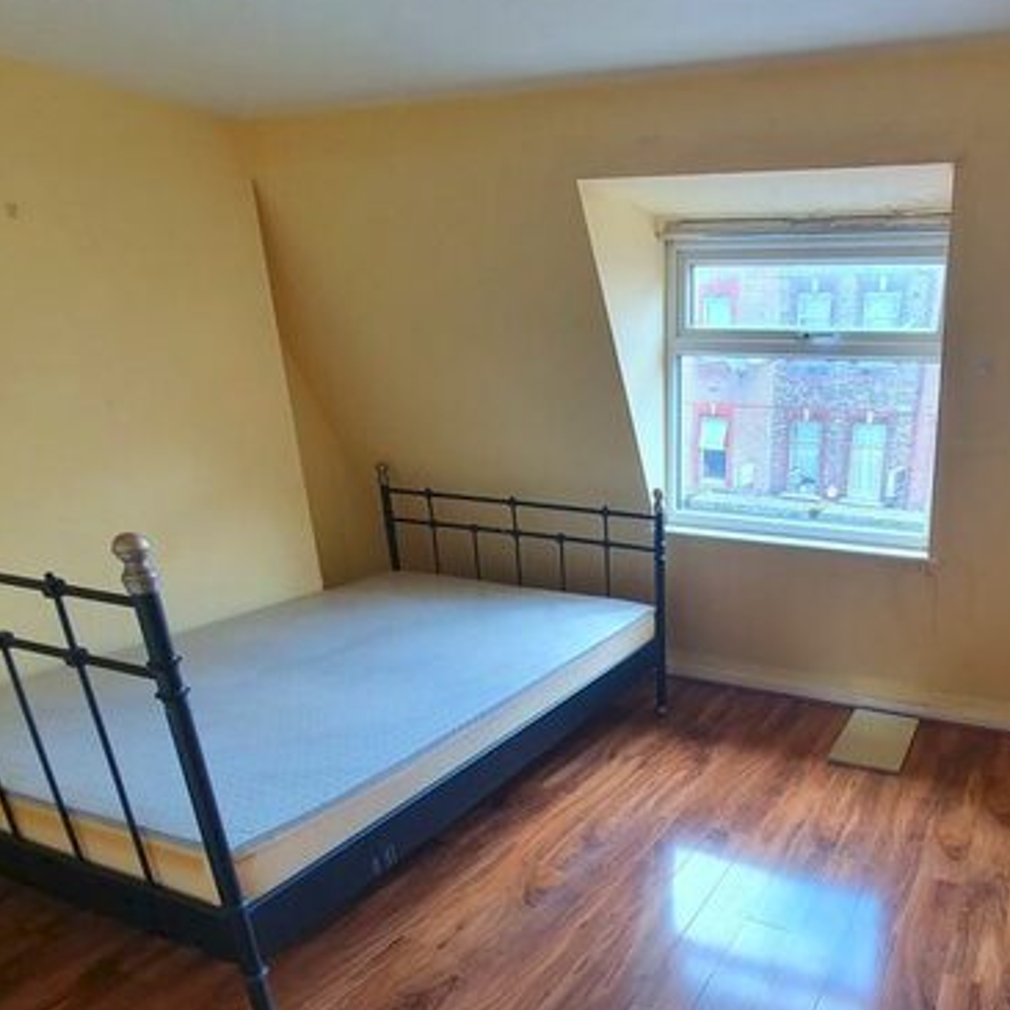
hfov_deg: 66.0
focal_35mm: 22
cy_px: 683
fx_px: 726
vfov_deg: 67.5
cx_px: 737
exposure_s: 1/50
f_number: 2.2
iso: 80
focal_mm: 1.8
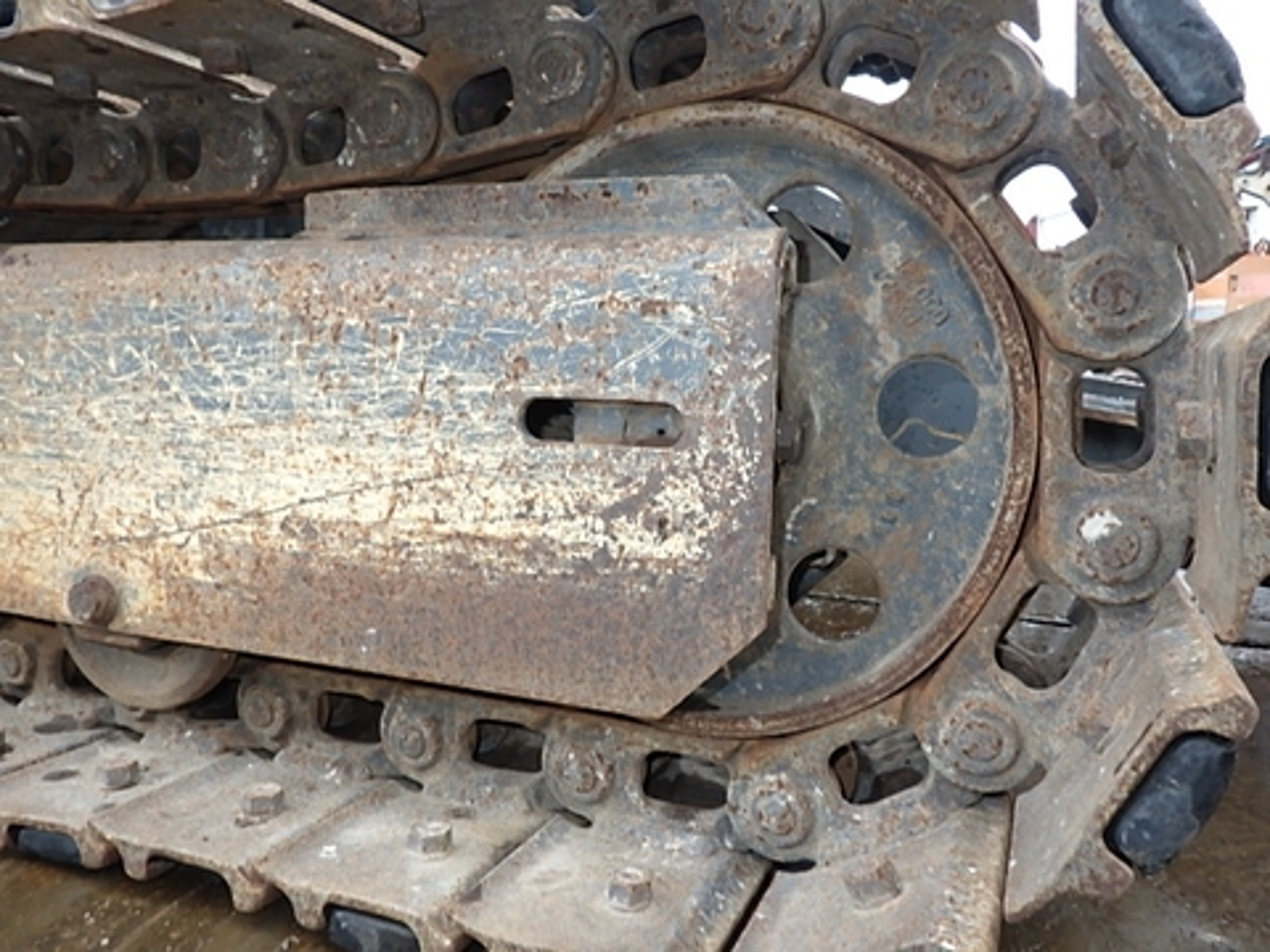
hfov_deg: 63.4
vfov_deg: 49.7
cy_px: 476
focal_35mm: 28
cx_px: 635
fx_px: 1027
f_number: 3.5
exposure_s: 1/160
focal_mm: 5
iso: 125
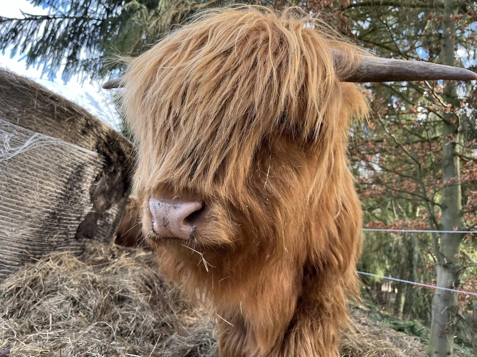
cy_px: 178
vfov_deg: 53.1
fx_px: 358
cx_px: 238
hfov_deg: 67.3
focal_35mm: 26
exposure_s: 1/163
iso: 50
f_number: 1.6
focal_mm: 5.1
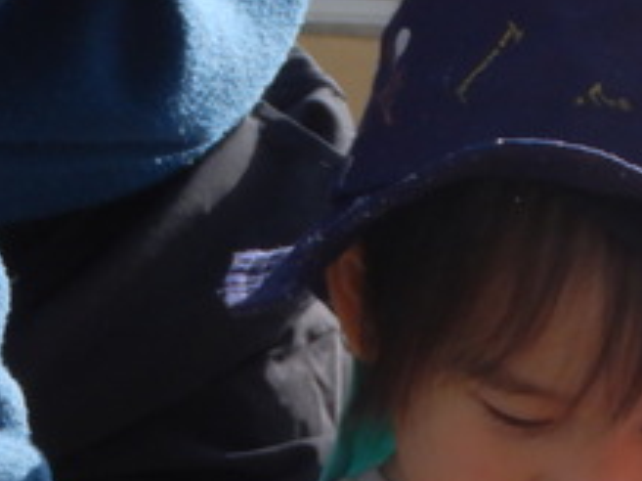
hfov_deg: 10.6
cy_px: 1038
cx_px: 847
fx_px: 3392
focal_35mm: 183
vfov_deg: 7.7
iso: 125
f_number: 4.2
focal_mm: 7.2
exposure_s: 1/400
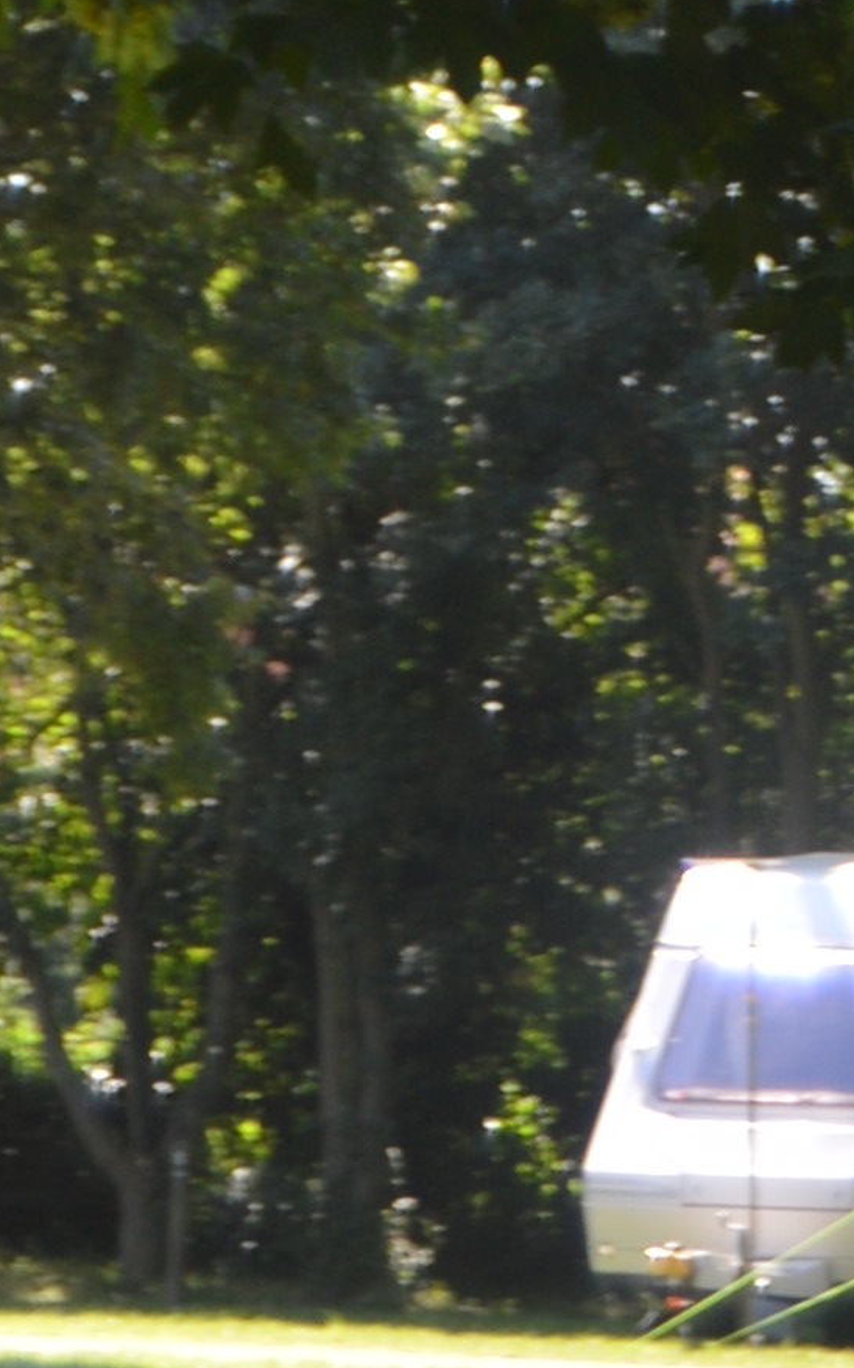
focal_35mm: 366
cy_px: -1828
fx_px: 13661
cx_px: 1996
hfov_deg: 3.5
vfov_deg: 5.5
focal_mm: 35
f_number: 4.5
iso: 100
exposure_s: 1/125
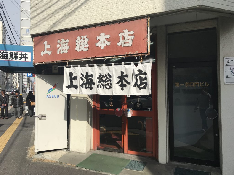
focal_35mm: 28
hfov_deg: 63.4
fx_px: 189
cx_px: 117
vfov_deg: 49.7
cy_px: 88
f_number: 1.8
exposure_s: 1/2817
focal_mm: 3.99
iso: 20
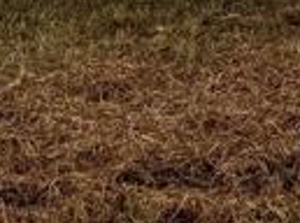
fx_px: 1651
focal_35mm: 191
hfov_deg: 10.4
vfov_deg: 7.1
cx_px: 209
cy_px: -398
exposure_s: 1/1553
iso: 80
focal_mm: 6.76
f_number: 1.78
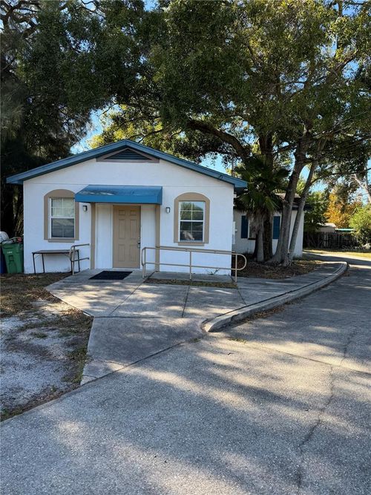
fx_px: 343
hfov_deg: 56.8
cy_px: 248
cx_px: 186
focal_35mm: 24
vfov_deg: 71.6
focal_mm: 6.76
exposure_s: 1/868
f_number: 1.78
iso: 80
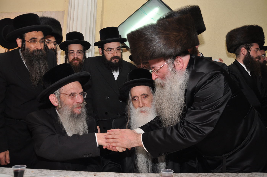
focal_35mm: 27
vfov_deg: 47.8
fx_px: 200
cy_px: 88
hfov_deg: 67.5
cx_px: 134
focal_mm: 18
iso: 500
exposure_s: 1/100
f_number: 5.6
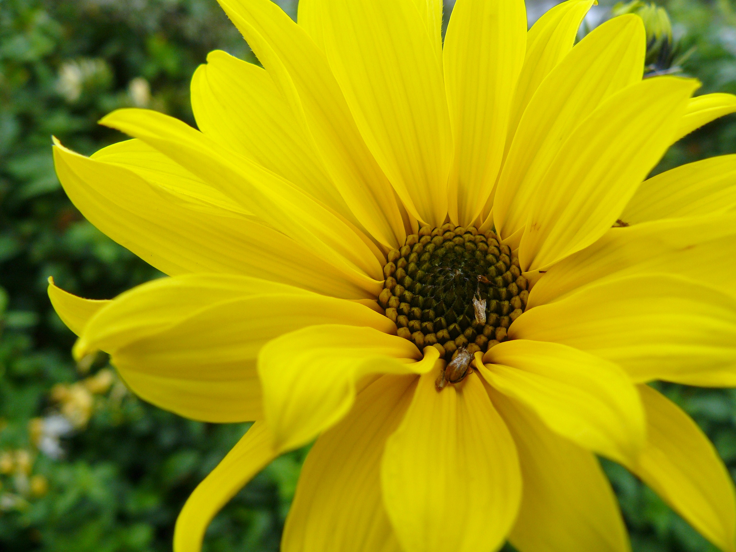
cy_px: 276
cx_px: 368
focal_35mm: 36
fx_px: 765
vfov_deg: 39.7
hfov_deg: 51.4
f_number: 4
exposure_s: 1/200
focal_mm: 6
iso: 100
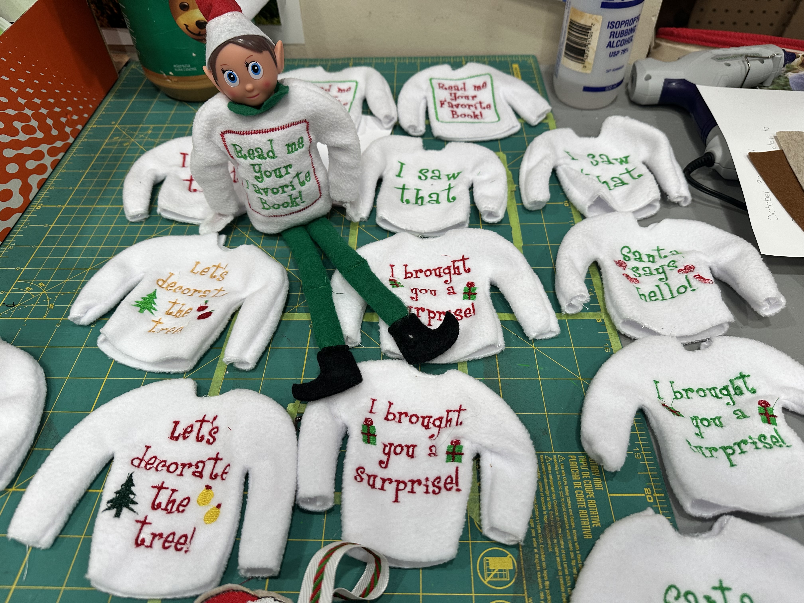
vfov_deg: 56.8
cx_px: 402
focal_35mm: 24
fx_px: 557
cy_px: 302
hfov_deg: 71.6
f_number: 1.78
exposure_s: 1/120
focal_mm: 6.86
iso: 125
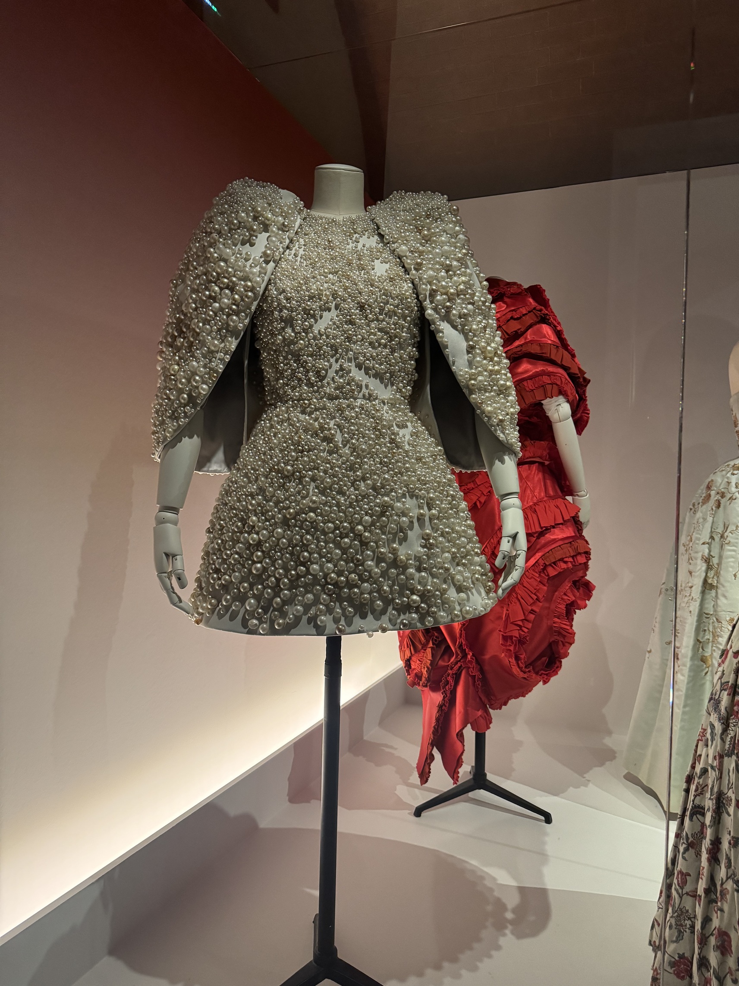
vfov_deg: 71.6
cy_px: 493
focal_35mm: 24
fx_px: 683
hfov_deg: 56.8
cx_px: 370
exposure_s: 1/60
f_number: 1.78
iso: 800
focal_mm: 6.76
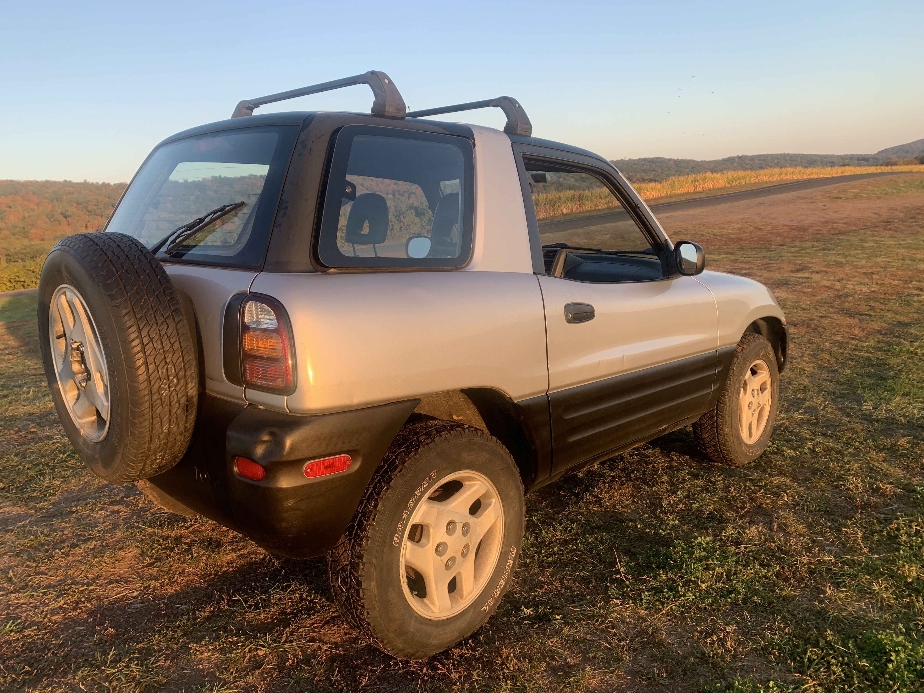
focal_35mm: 26
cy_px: 346
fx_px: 694
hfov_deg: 67.3
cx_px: 462
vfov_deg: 53.1
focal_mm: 4.25
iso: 25
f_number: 1.8
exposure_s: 1/378
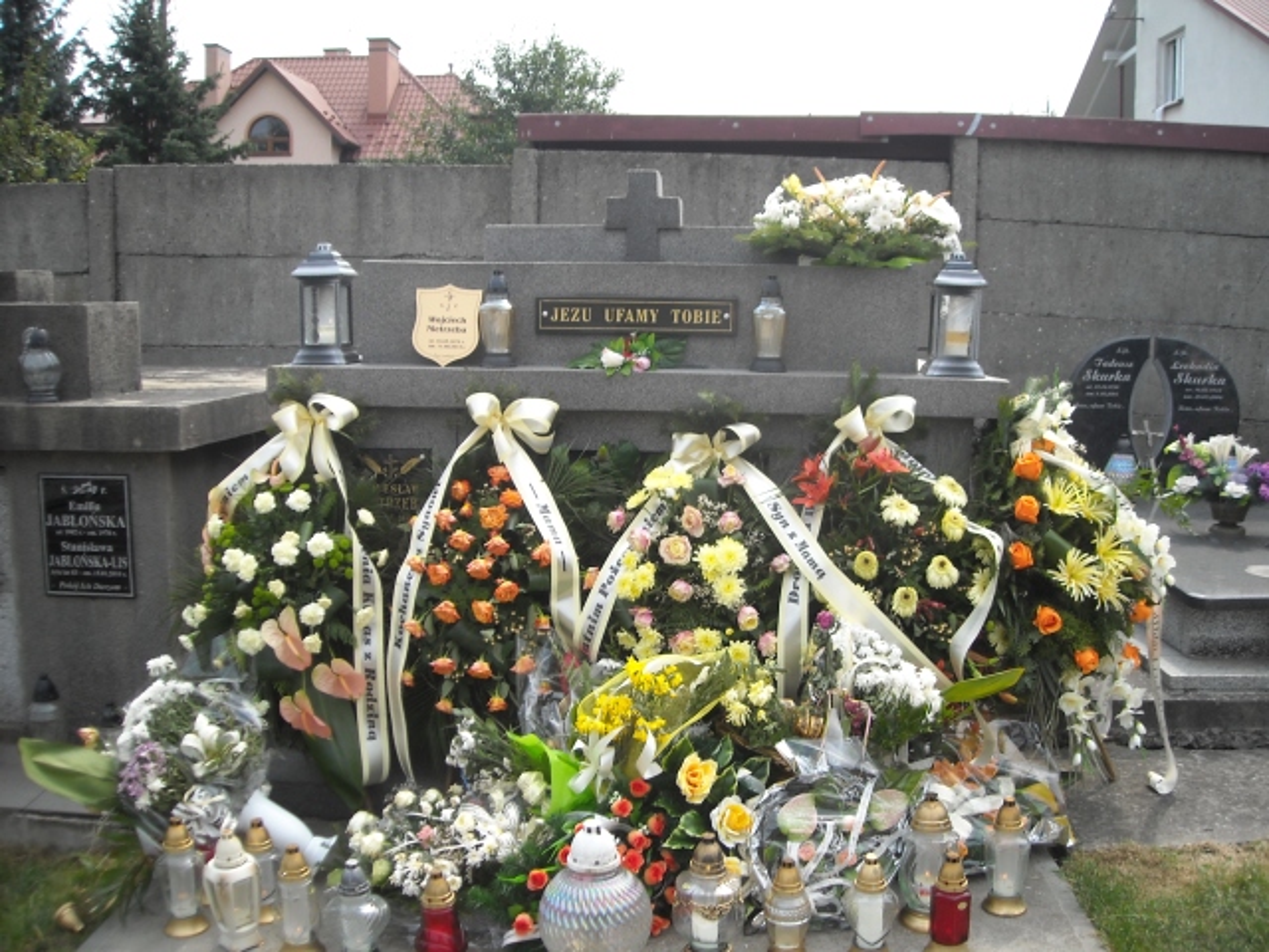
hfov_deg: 52.6
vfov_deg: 40.7
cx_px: 634
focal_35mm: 35
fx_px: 1283
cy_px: 476
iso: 64
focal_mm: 5.7
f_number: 5.6
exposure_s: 1/135
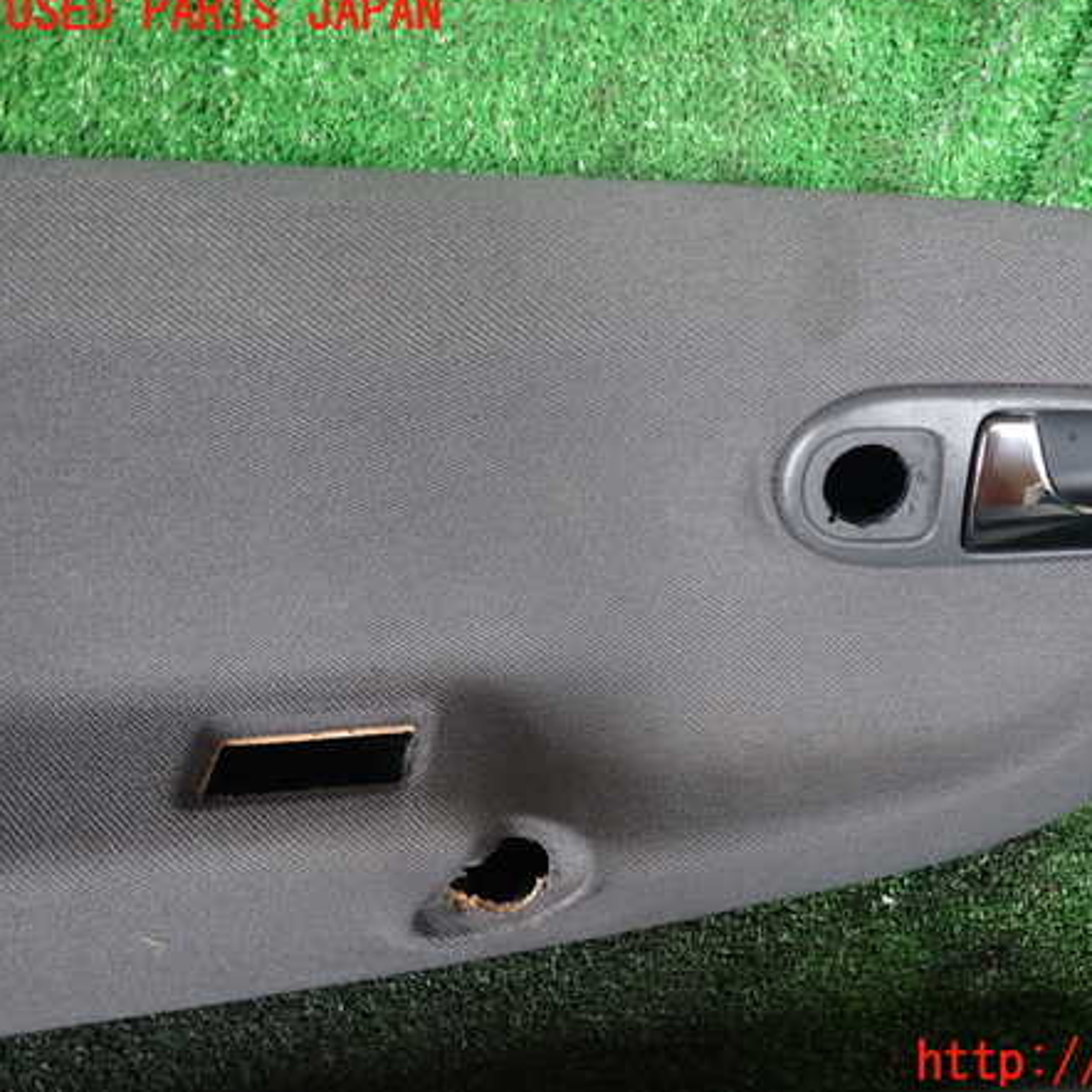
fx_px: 1071
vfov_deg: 54.0
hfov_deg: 52.9
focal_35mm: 30
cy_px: 539
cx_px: 734
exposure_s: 1/50
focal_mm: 4.5
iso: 200
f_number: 2
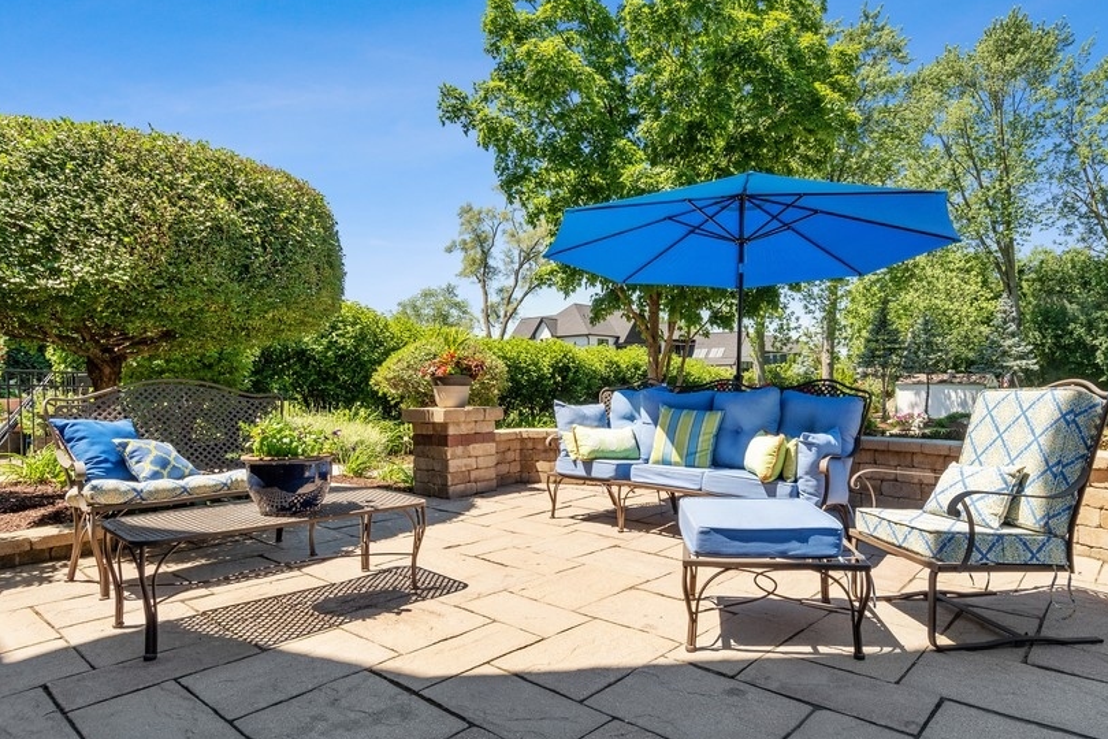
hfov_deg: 83.7
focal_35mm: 20
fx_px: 616
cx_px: 614
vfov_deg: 61.9
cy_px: 354
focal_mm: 12
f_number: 8
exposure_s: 1/640
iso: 320
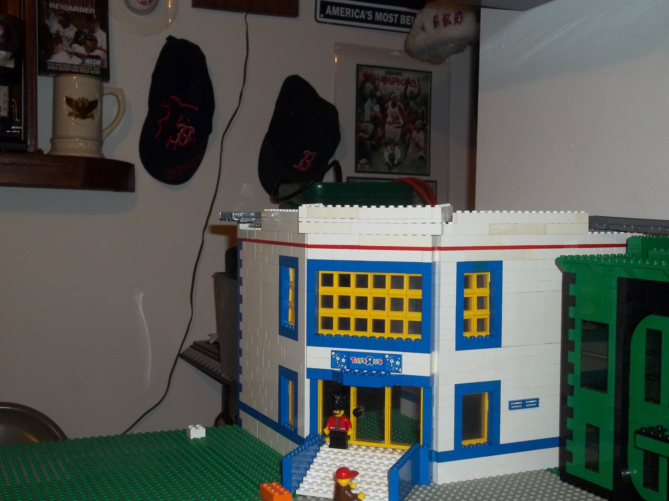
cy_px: 250
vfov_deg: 31.5
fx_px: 889
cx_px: 334
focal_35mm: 46
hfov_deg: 41.2
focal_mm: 8.3
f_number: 3.7
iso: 160
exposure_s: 1/40
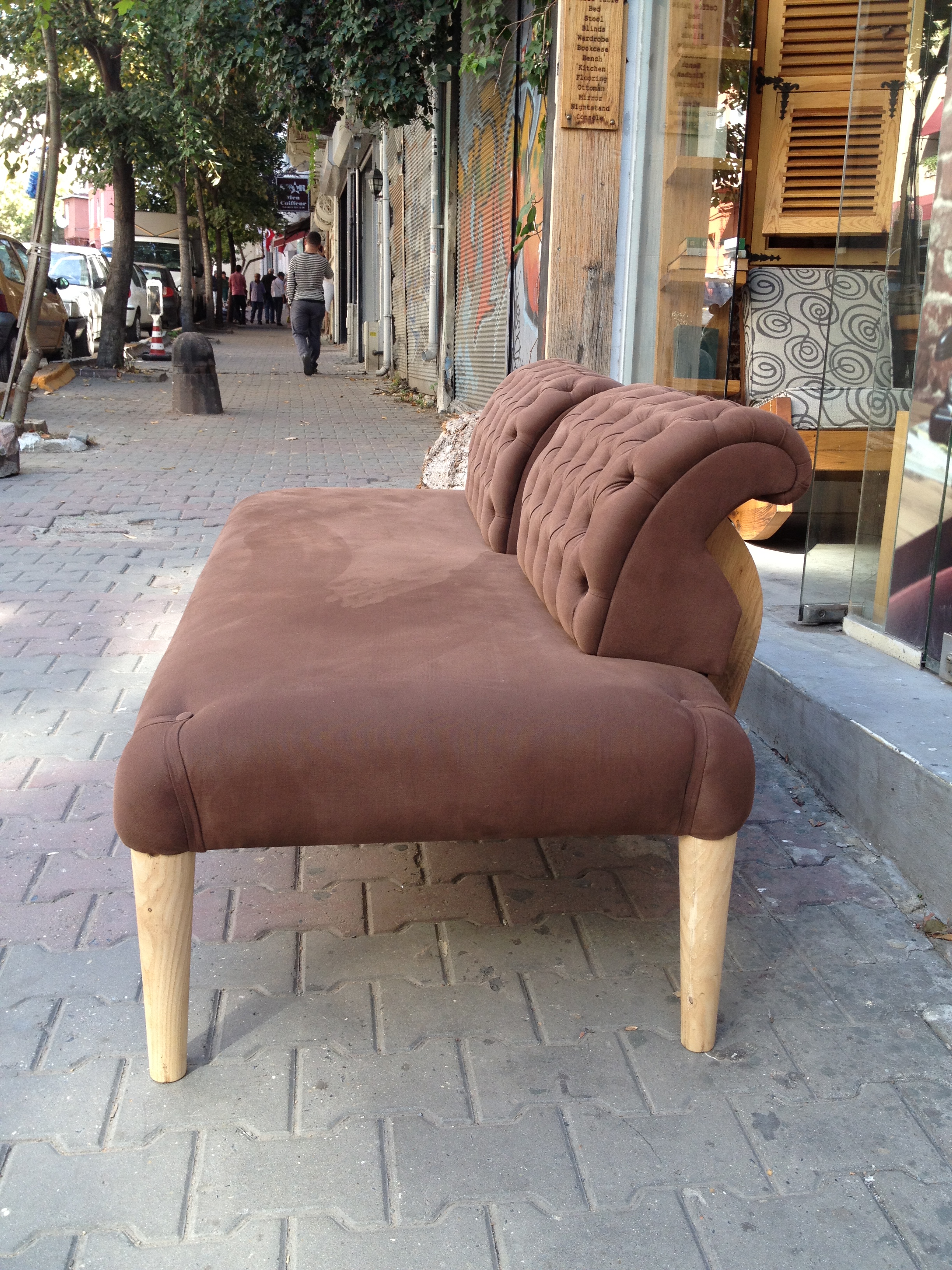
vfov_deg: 52.6
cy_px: 635
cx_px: 476
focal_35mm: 35
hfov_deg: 40.7
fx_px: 1283
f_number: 2.4
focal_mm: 4.28
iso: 80
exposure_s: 1/120
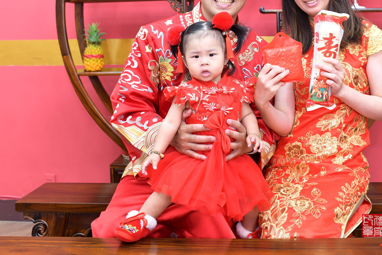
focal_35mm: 53
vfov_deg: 25.2
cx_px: 244
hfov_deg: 37.2
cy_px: 64
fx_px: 562
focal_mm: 35
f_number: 4.5
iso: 1000
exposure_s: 1/200
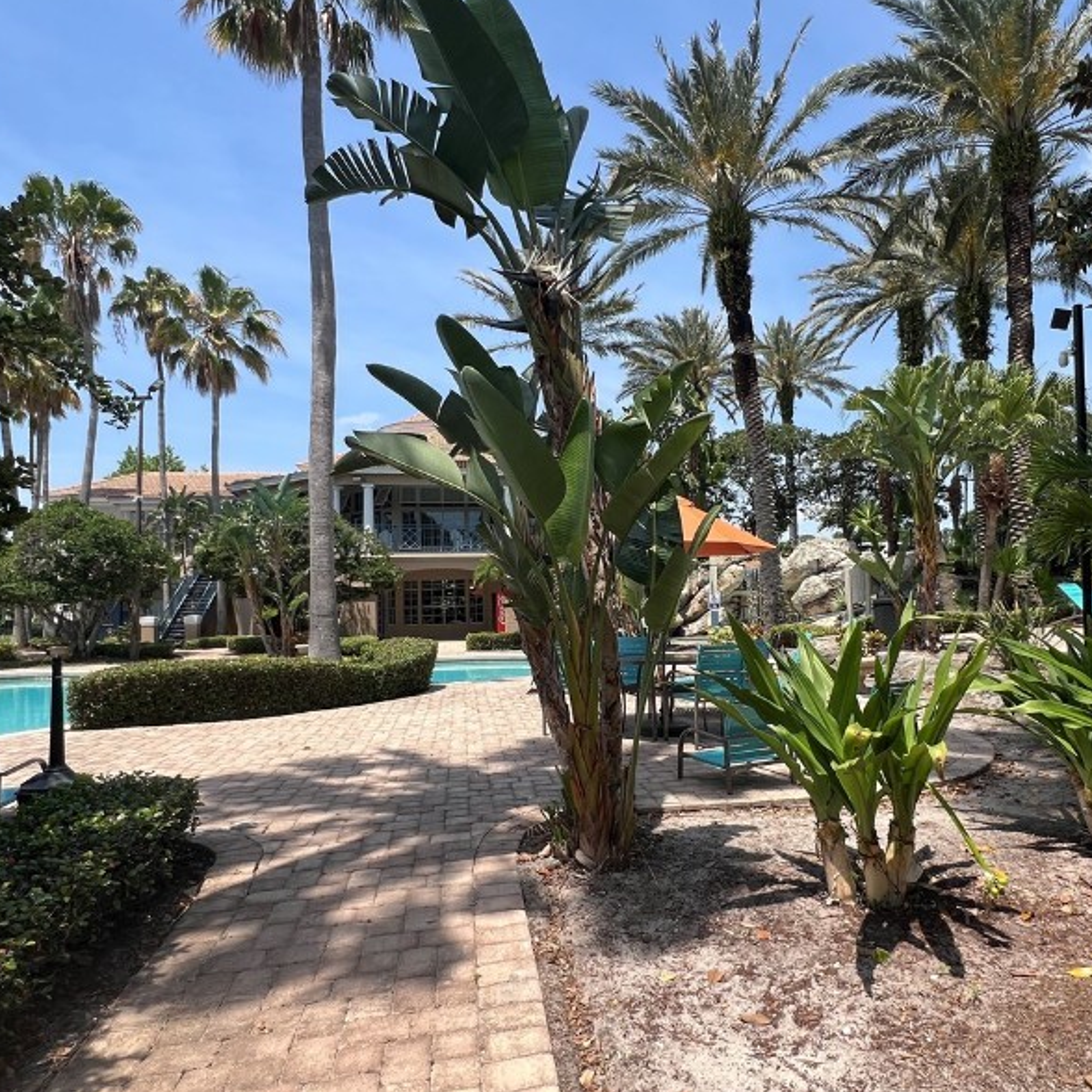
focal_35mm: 20
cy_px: 583
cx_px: 633
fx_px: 714
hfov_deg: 74.3
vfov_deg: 74.7
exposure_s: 1/1107
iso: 32
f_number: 1.8
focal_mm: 1.57
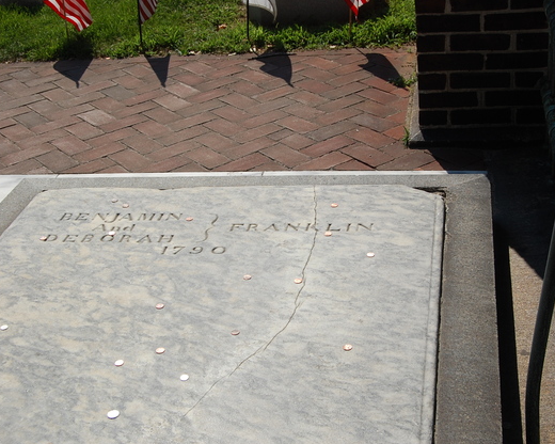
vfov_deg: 28.3
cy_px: 221
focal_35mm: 54
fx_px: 880
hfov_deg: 35.0
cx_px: 291
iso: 200
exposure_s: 1/400
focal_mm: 31
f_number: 10
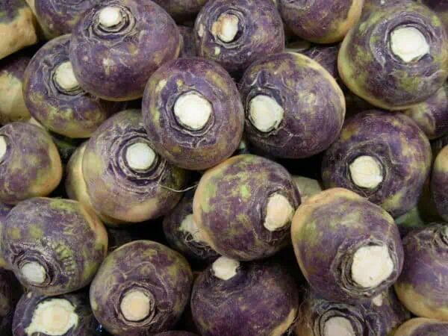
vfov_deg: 37.7
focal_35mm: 38
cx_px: 224
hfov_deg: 49.0
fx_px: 492
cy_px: 168
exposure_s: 1/7
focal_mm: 8
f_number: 2.8
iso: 100
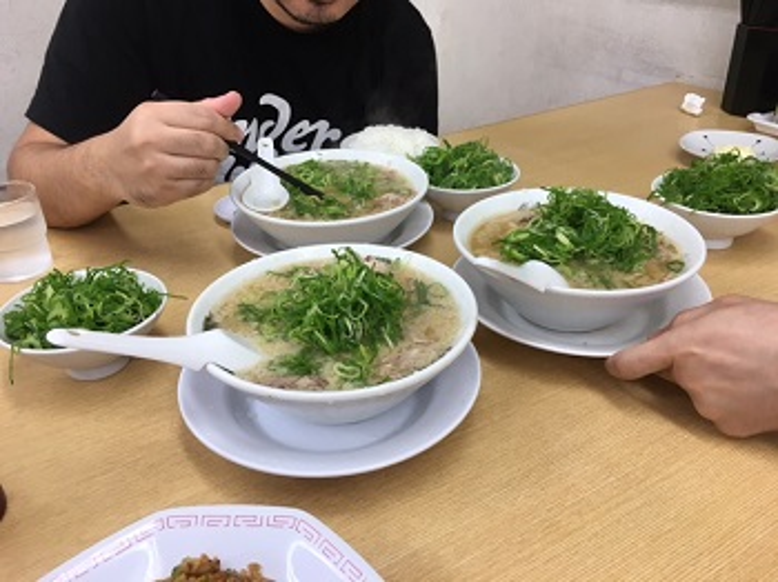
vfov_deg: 48.2
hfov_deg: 61.7
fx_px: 651
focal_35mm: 29
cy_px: 291
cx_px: 389
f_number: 2.2
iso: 25
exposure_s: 1/30
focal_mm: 4.15
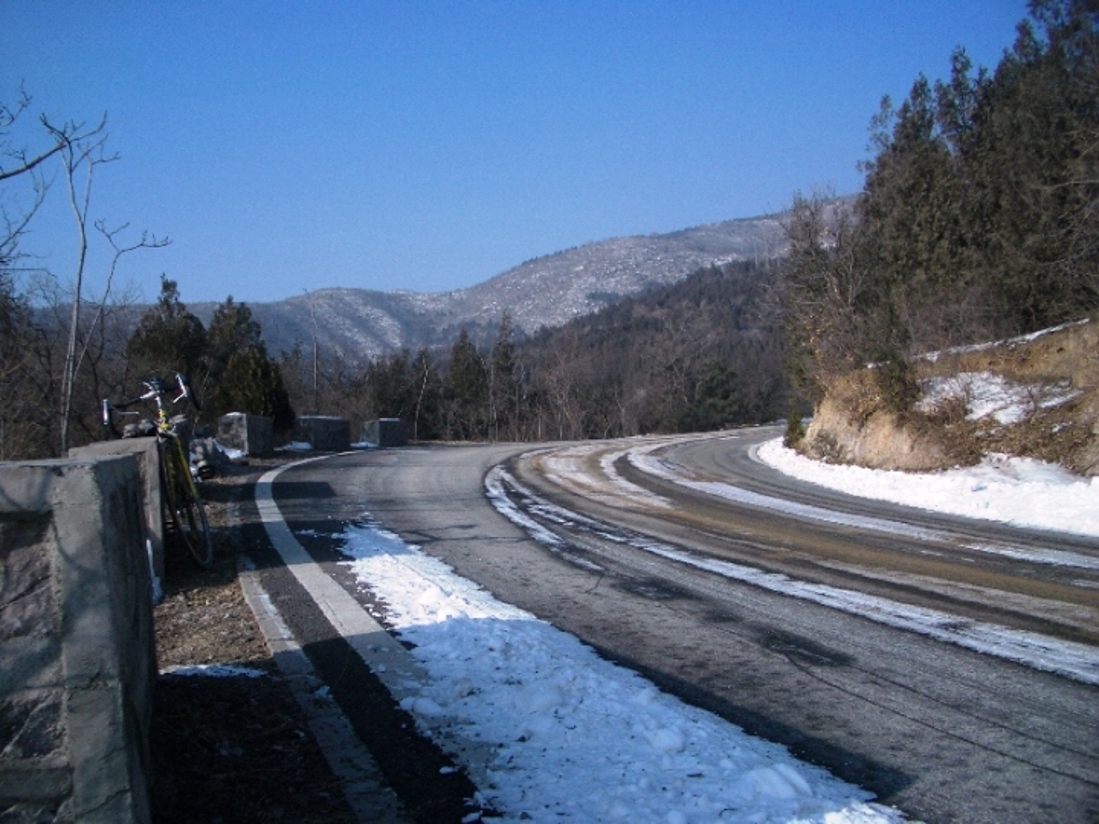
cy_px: 412
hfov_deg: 52.6
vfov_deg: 40.7
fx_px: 1111
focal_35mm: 35
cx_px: 550
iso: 50
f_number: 4.3
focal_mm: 5.8
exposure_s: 1/800
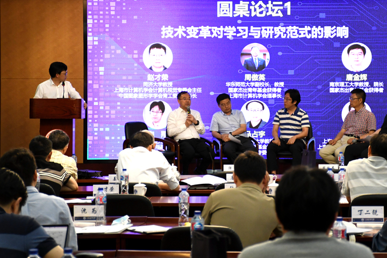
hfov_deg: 16.4
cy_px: 95
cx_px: 238
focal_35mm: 125
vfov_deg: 11.0
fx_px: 1344
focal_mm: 60
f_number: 5
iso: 2000
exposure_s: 1/100
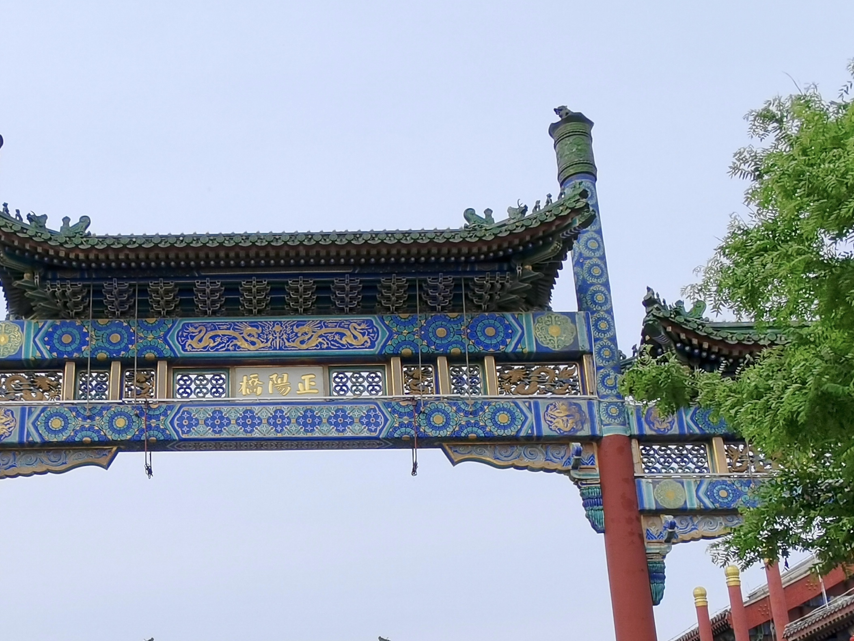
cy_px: 505
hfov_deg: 40.4
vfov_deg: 30.8
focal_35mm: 46
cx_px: 246
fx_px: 1135
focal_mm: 2.2
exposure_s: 1/1309
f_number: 2.2
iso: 50
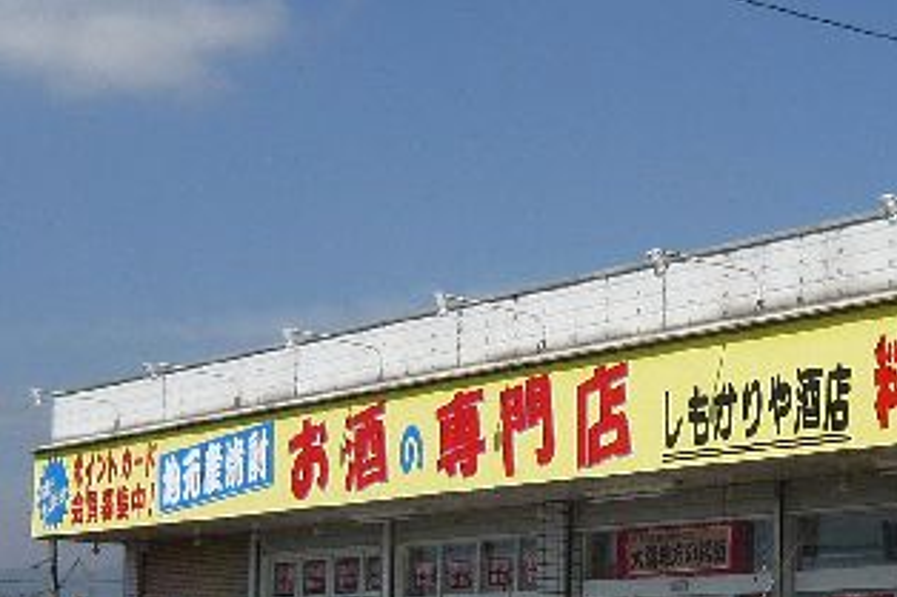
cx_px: 774
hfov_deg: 22.4
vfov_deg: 15.2
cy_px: 500
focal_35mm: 89
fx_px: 2216
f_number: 8
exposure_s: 1/320
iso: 100
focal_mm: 4.6
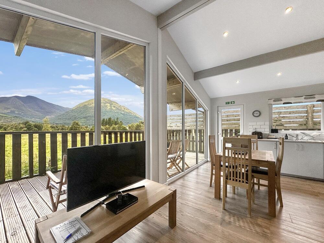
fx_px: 131
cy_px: 122
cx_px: 162
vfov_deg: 85.7
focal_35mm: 14
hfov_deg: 102.1
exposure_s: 1/371
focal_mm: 2.22
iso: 40
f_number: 2.2
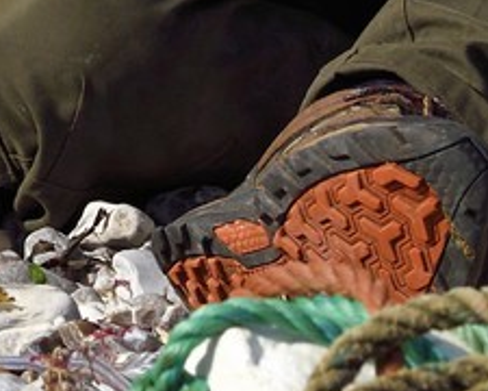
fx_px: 19296
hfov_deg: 1.4
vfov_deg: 1.2
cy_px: -602
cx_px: -505
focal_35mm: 1336
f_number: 13
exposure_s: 1/320
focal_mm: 200
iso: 200
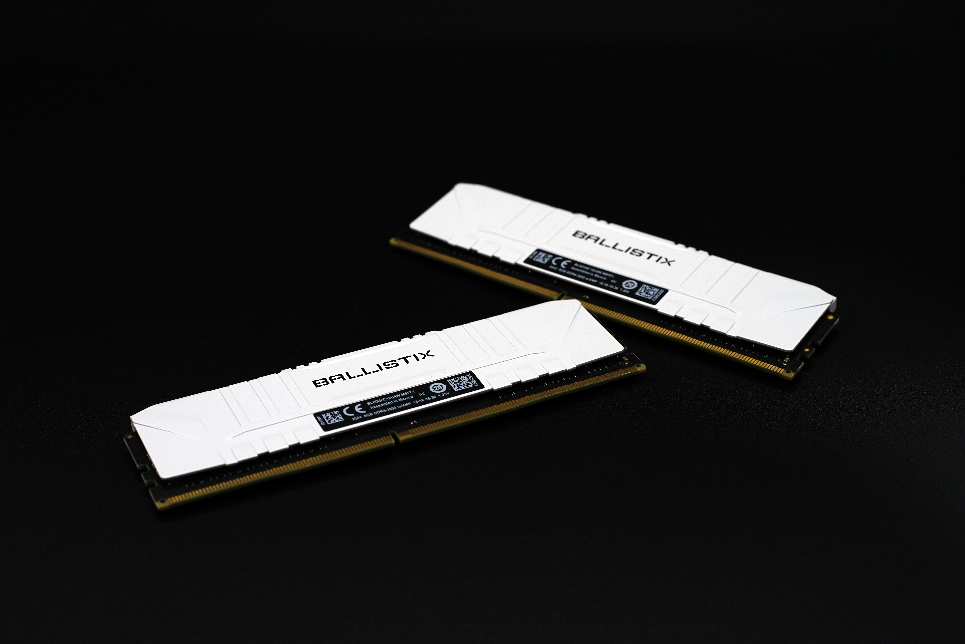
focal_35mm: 50
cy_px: 322
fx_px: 1340
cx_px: 482
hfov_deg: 39.6
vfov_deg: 27.0
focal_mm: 50
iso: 320
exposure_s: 1/60
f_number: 8
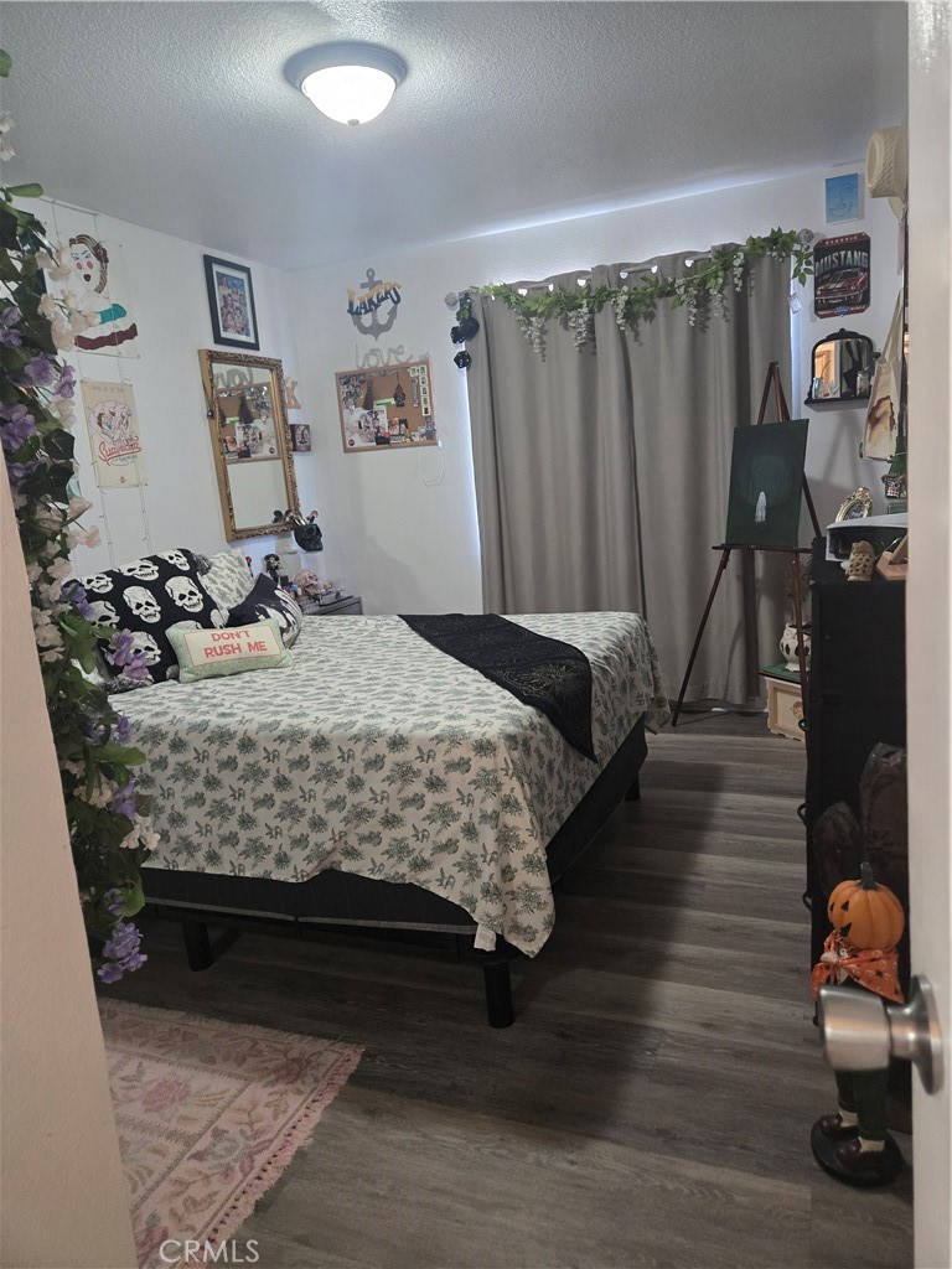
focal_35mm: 23
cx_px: 476
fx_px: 843
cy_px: 634
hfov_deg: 58.9
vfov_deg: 73.9
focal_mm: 5.4
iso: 640
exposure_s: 1/60
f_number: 1.8
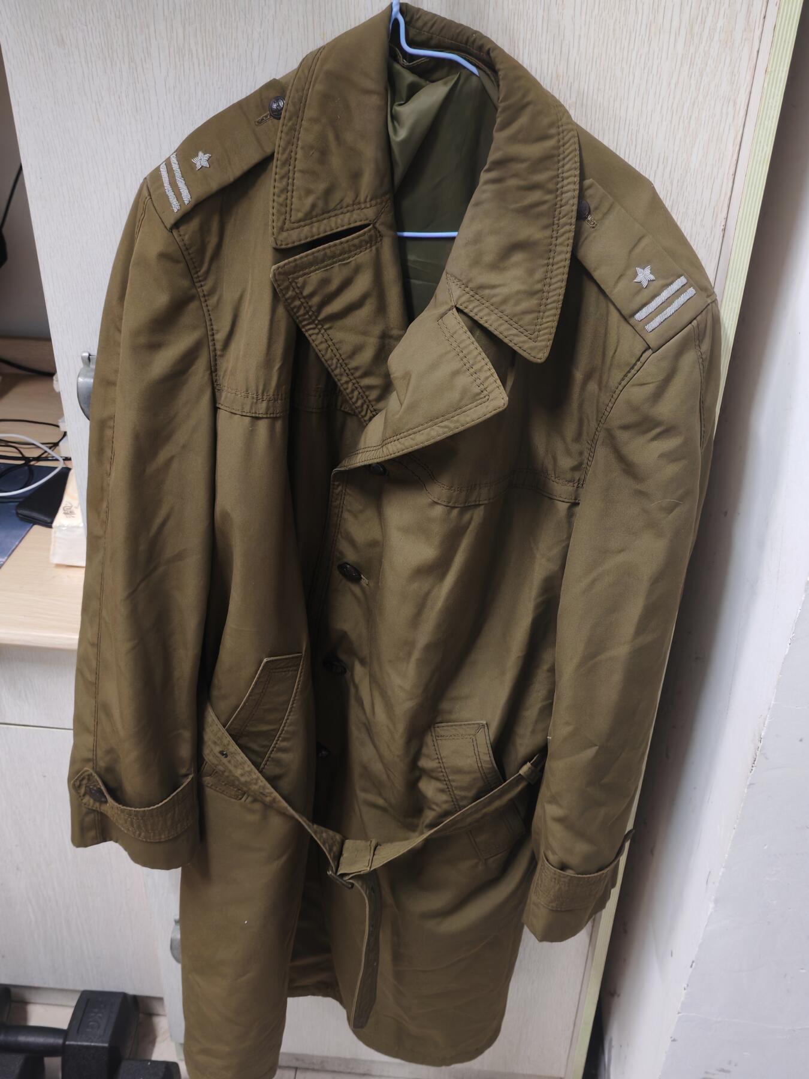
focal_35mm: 33
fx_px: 1028
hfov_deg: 42.9
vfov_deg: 55.4
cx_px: 404
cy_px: 540
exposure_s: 1/20
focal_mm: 5.52
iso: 640
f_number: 1.95
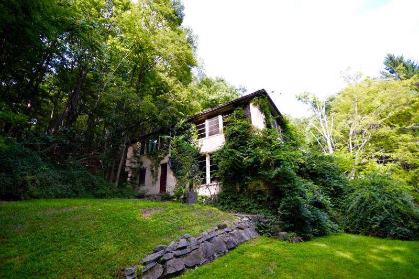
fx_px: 174
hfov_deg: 100.4
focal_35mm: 15
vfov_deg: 77.2
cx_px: 210
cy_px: 140
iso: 400
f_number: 5.6
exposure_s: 1/125
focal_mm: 10
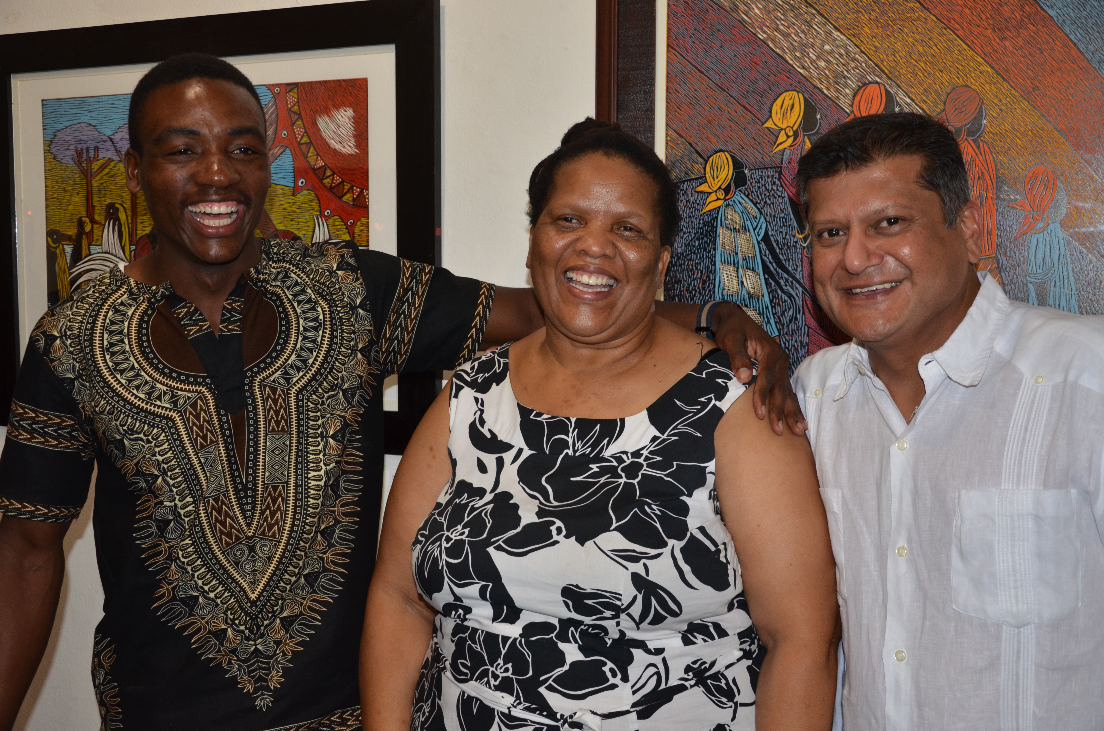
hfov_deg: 46.5
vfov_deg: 31.8
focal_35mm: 42
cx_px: 552
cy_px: 366
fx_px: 1285
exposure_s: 1/60
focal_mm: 28
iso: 800
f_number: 5
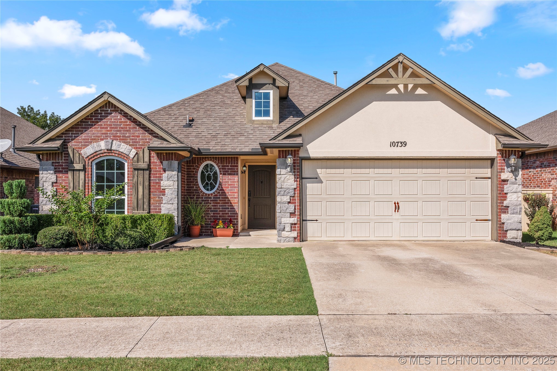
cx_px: 278
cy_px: 186
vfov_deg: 42.3
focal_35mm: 31
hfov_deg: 60.3
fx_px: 480
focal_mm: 31
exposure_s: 1/640
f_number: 11
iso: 640
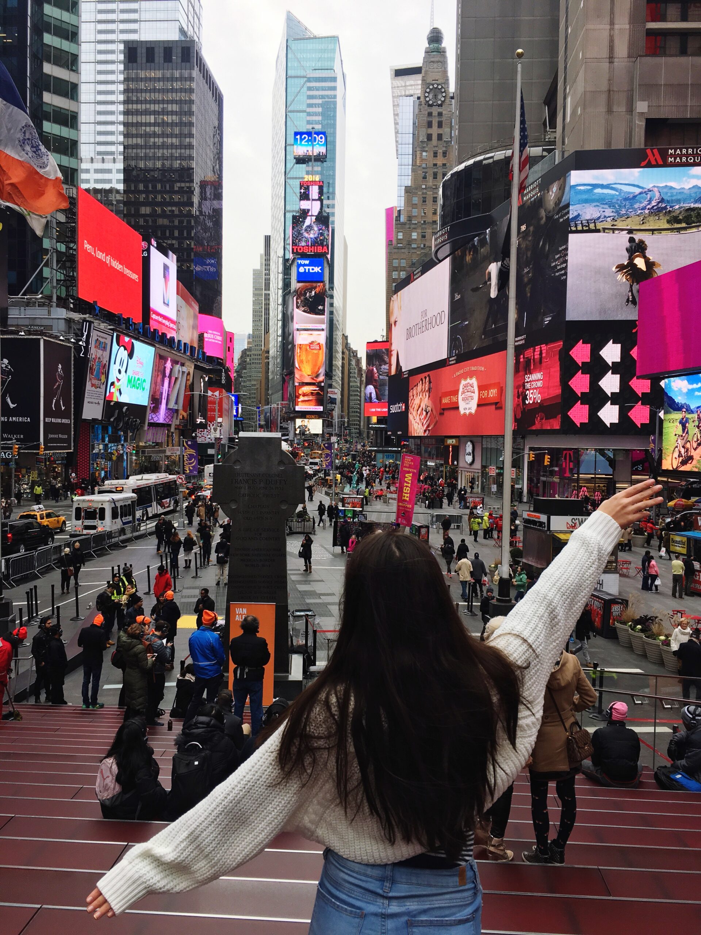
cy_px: 468
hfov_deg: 48.2
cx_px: 350
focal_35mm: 29
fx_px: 783
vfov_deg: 61.7
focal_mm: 4.15
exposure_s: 1/348
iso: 25
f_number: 2.2
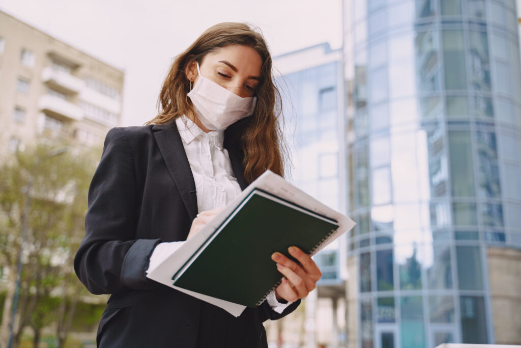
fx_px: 608
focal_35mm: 42
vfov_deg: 31.9
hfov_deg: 46.4
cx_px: 260
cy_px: 174
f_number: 2.8
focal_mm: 42
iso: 200
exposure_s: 1/640
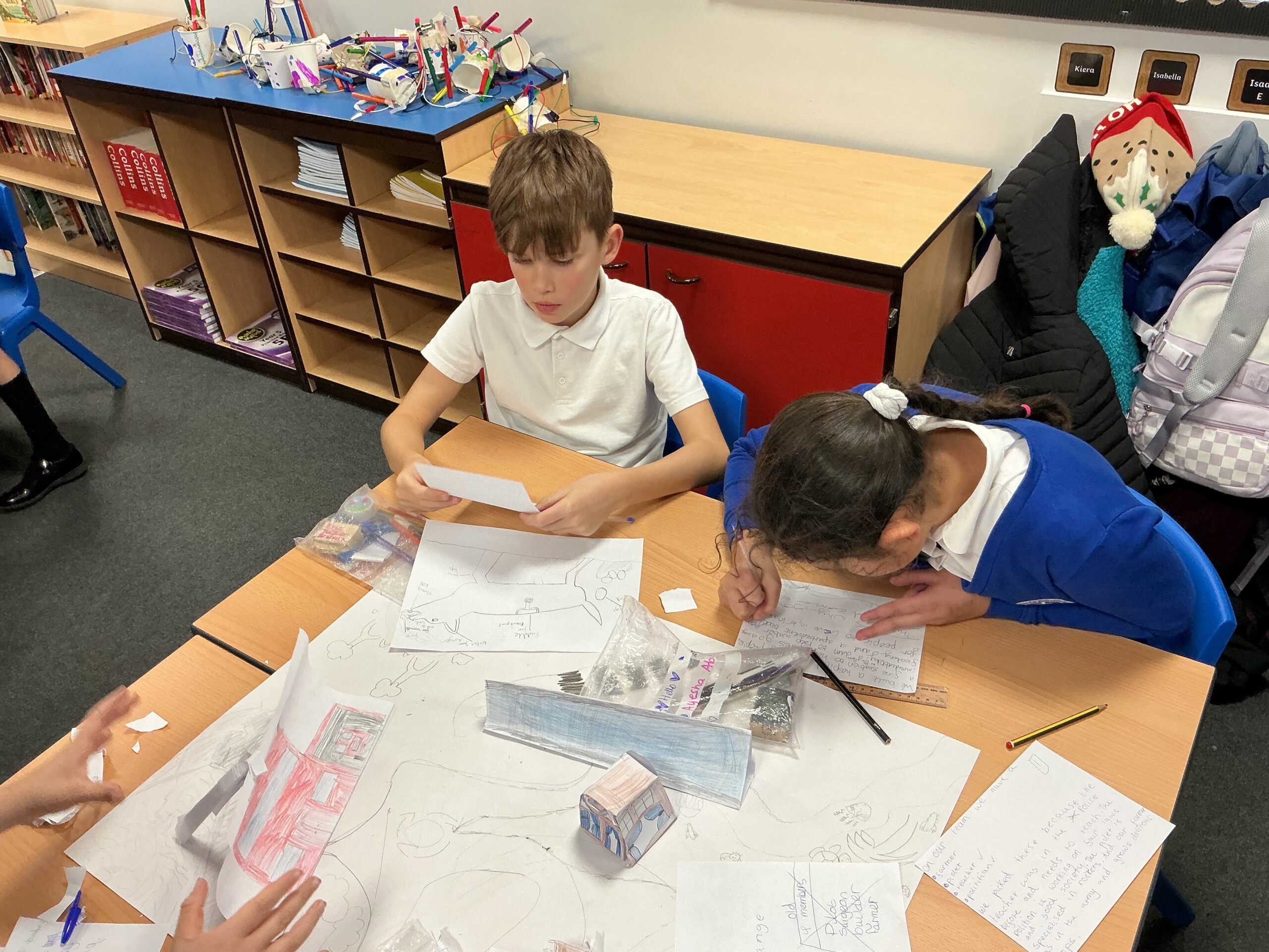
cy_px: 476
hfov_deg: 61.7
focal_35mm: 29
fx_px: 1063
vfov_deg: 48.2
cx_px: 634
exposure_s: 1/60
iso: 80
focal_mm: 3
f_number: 1.8
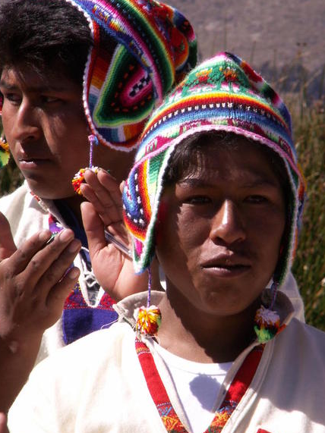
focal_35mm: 366
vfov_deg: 5.4
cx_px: 156
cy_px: 209
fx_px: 4583
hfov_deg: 4.1
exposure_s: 1/200
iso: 50
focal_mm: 45.06
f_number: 8
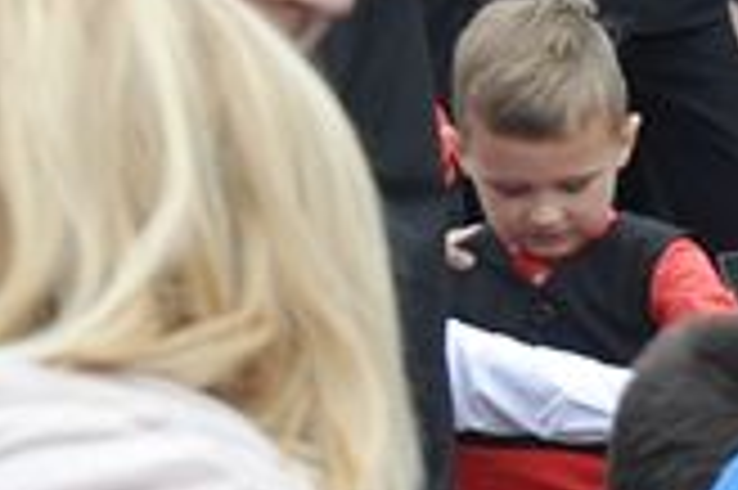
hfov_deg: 7.1
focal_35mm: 272
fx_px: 5562
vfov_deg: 5.0
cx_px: 1832
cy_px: 70
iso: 800
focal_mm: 35
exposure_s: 1/200
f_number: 7.1
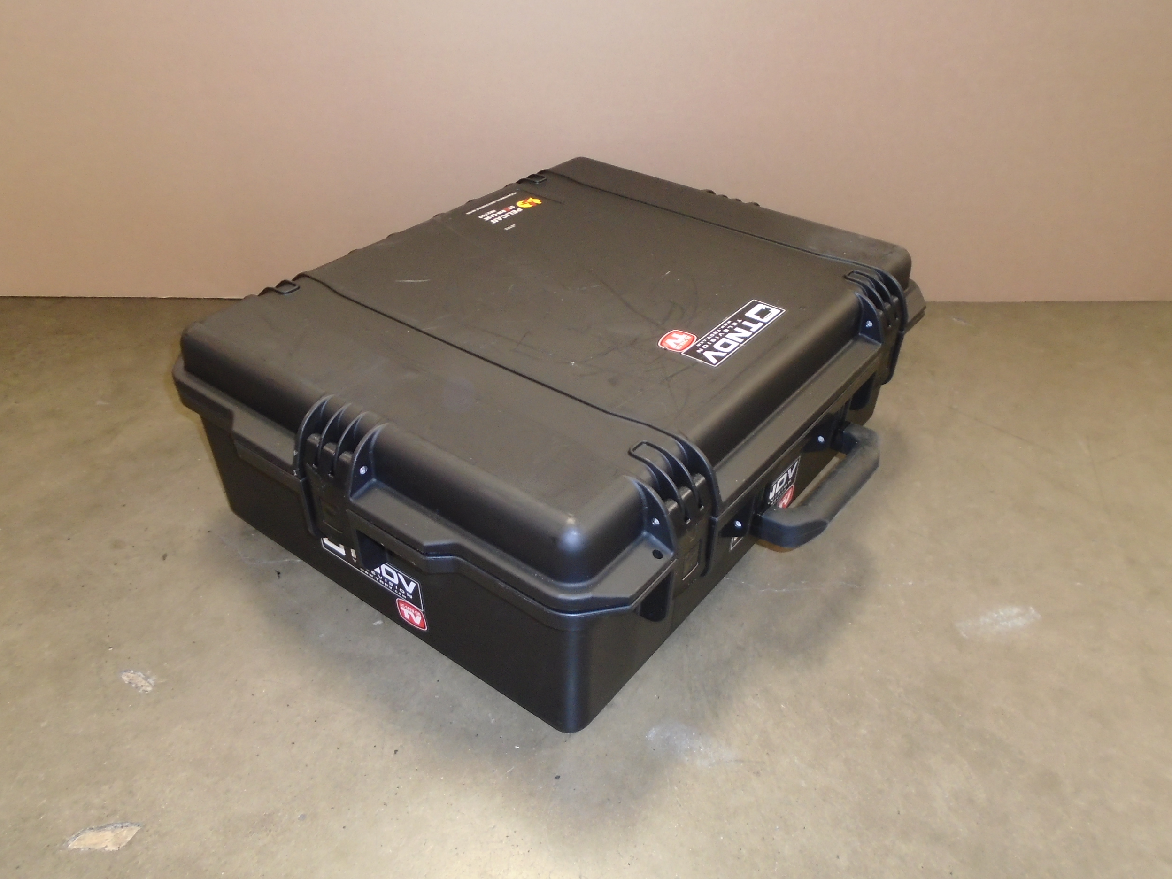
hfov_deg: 65.3
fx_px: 914
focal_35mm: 27
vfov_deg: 51.4
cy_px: 432
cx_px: 596
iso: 250
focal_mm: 4.6
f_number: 3.2
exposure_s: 1/30
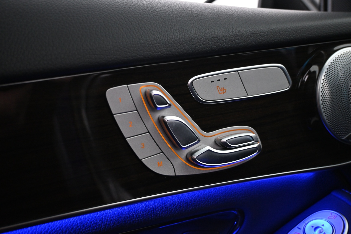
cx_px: 176
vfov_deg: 42.6
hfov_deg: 60.7
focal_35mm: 31
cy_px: 117
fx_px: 300
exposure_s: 1/20
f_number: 3.8
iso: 1600
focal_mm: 20.5
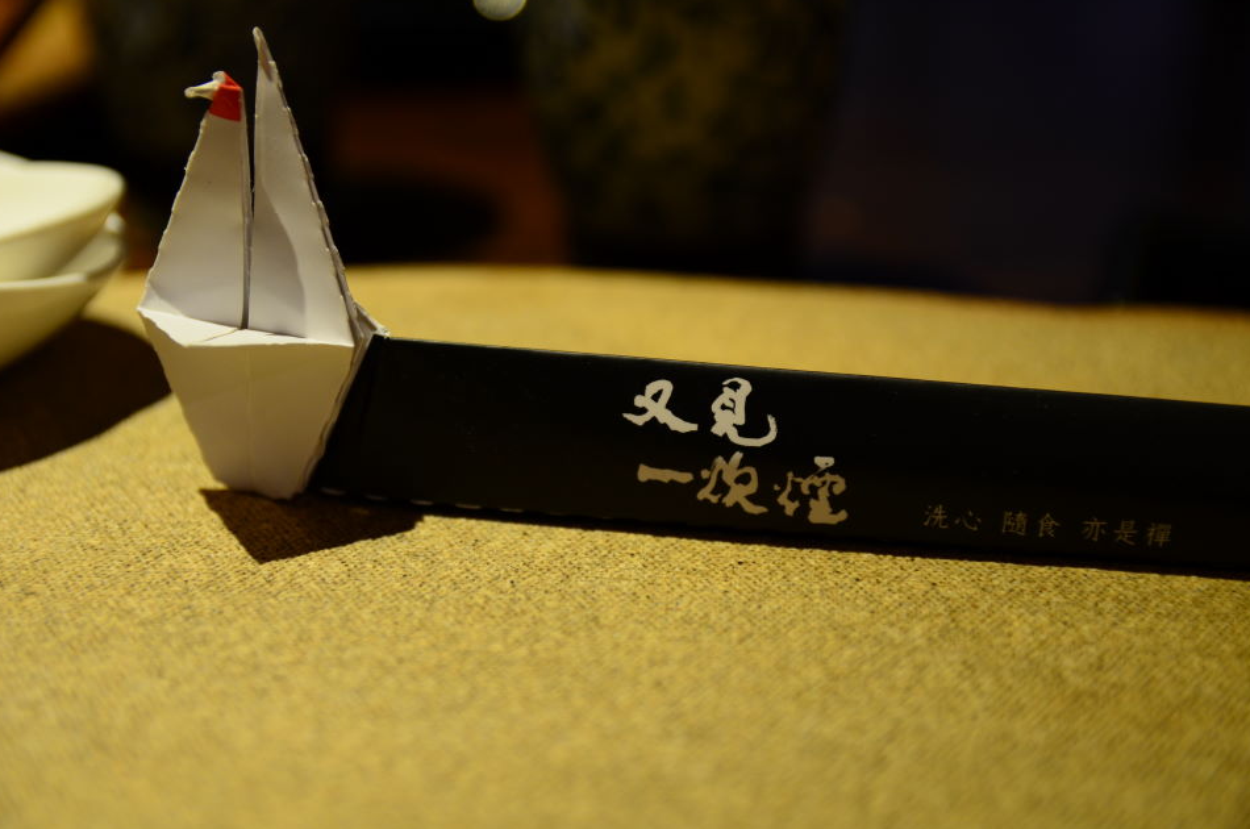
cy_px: 419
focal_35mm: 68
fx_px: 2357
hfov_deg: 29.7
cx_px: 626
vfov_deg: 19.9
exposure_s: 1/25
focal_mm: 44
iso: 500
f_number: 2.8
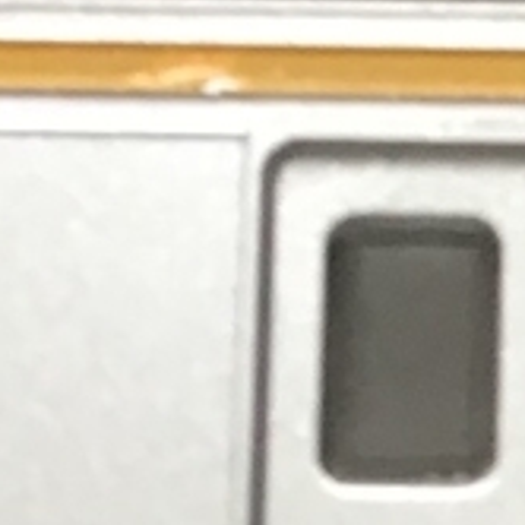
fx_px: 3397
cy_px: 721
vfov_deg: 8.7
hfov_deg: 8.6
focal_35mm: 198
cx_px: 794
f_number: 2.4
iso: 64
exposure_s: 1/30
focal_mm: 3.3
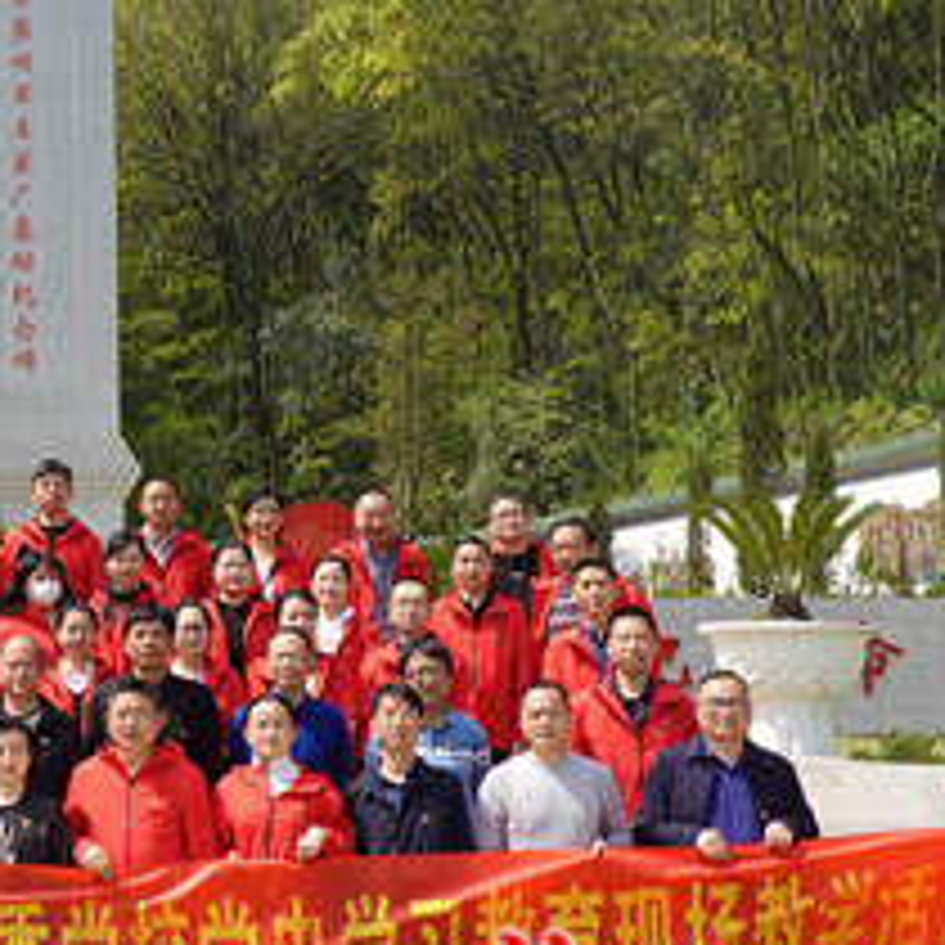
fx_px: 2471
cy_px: 324
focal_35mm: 80
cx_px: -58
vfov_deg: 21.6
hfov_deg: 20.7
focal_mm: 12.25
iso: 100
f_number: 5.6
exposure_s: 1/250
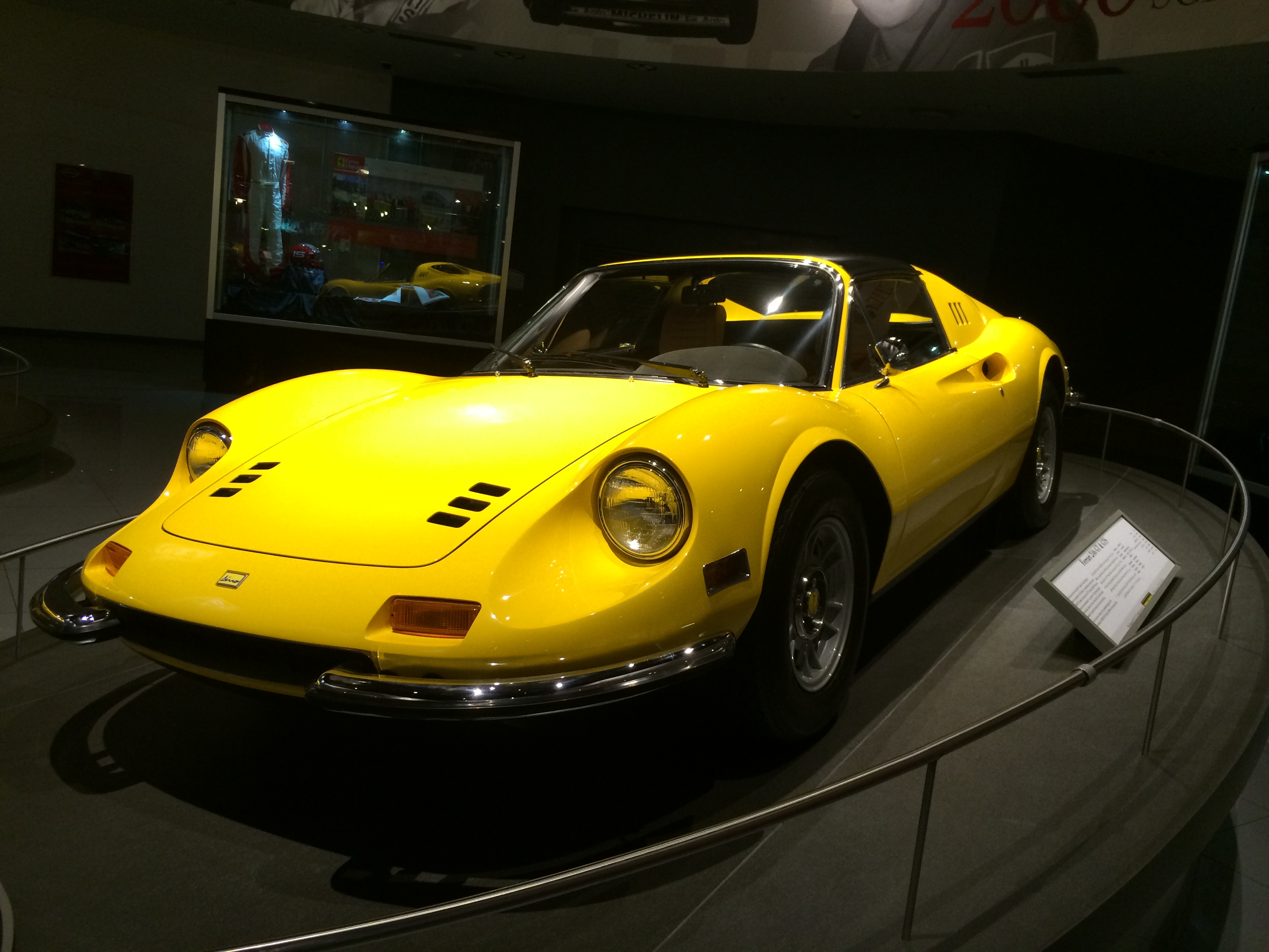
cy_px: 476
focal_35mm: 30
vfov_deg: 46.8
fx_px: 1100
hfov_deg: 60.0
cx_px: 634
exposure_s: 1/30
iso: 125
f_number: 2.2
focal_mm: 4.12
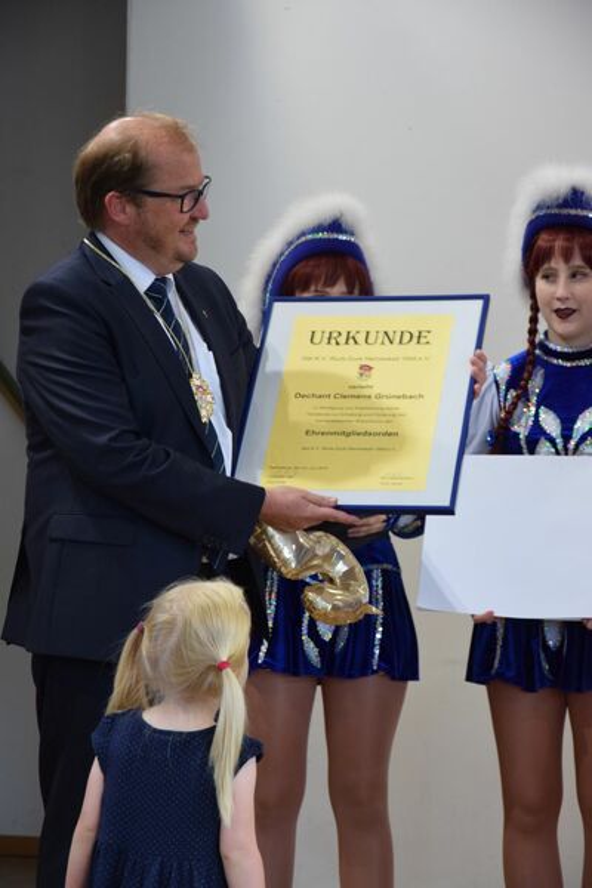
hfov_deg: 11.4
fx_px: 2960
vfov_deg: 17.1
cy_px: 444
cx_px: 296
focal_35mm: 120
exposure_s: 1/60
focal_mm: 80
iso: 1000
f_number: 5.3
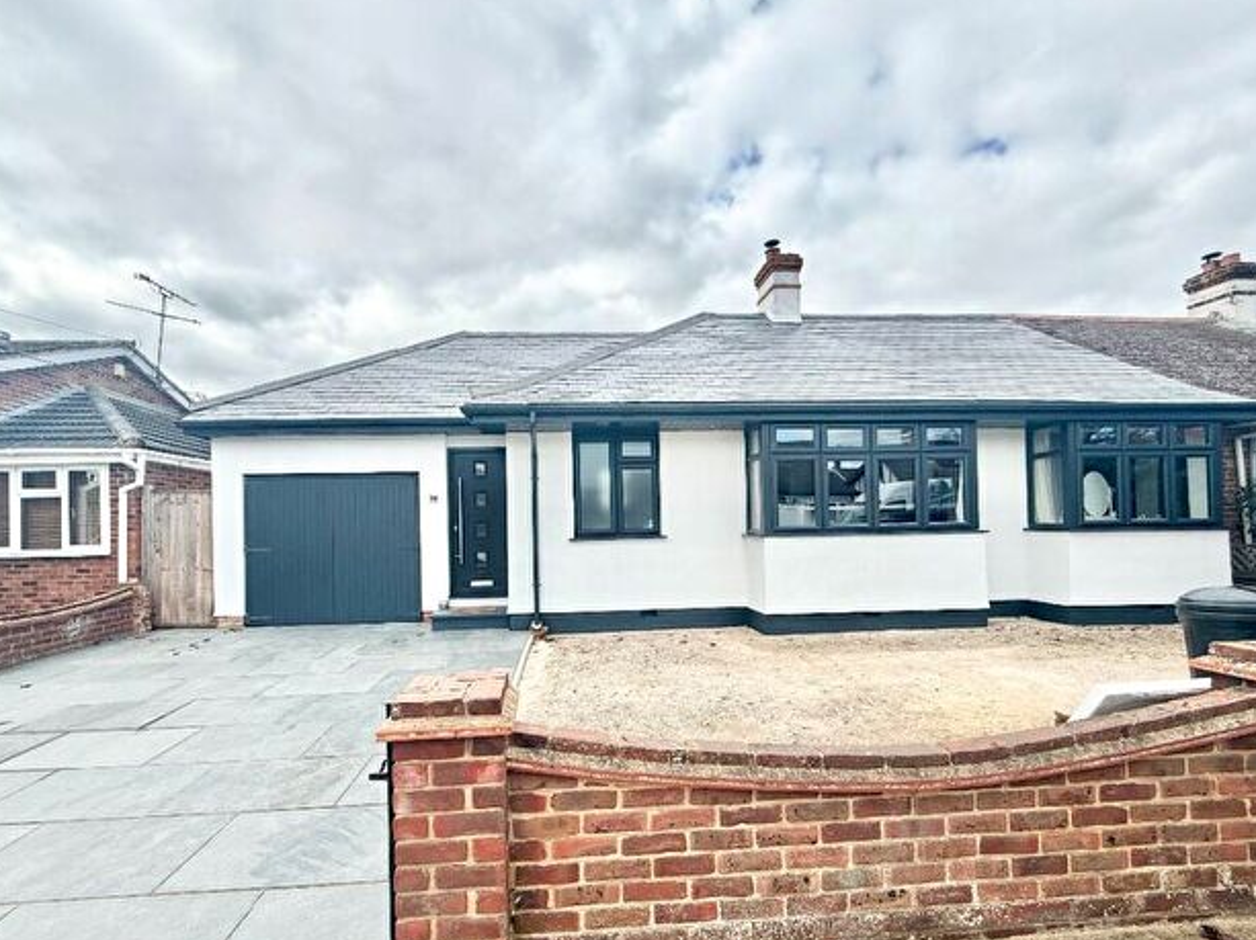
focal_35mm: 16
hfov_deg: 94.5
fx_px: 580
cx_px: 606
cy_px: 523
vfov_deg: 77.8
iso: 64
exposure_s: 1/1572
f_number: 2.2
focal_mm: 2.22
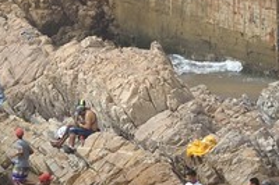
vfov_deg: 1.4
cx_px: -653
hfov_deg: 2.0
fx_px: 7743
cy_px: 31
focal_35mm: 1000
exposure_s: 1/250
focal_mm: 125
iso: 200
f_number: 11
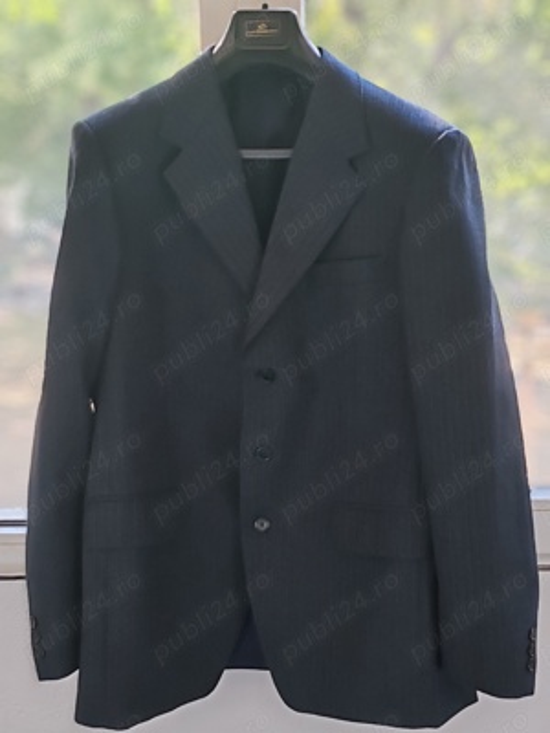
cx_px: 275
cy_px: 366
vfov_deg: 35.5
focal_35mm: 54
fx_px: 1144
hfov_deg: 27.0
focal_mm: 6.12
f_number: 2.4
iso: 500
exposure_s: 1/100
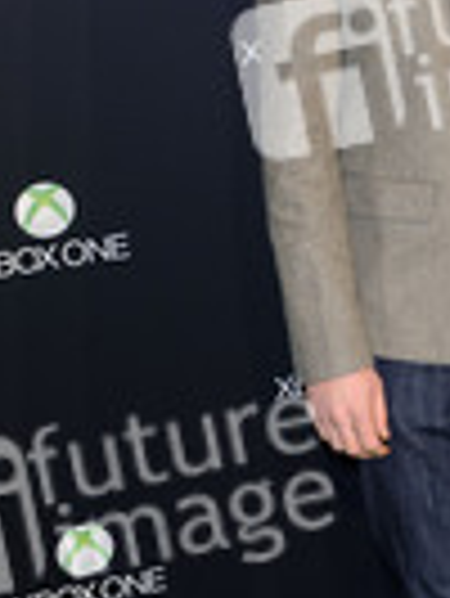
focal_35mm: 116
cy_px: 279
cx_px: 596
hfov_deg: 12.4
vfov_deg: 17.0
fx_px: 2007
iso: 1000
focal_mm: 40
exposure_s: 1/125
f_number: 5.6
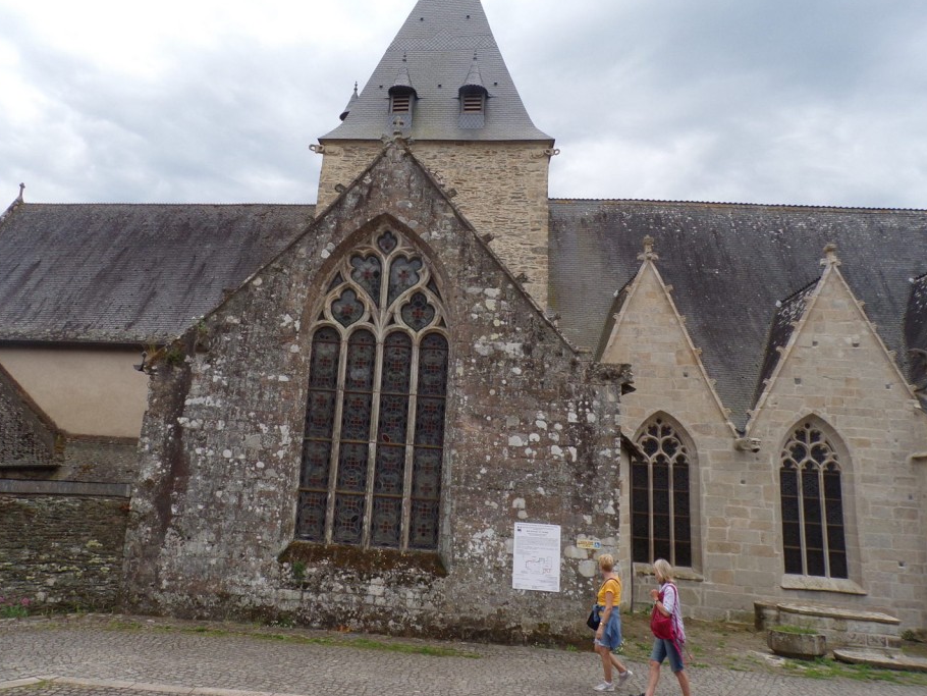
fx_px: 723
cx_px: 408
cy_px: 313
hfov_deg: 65.1
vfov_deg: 51.3
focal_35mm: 27
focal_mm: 4.3
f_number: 5.8
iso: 80
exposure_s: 1/200
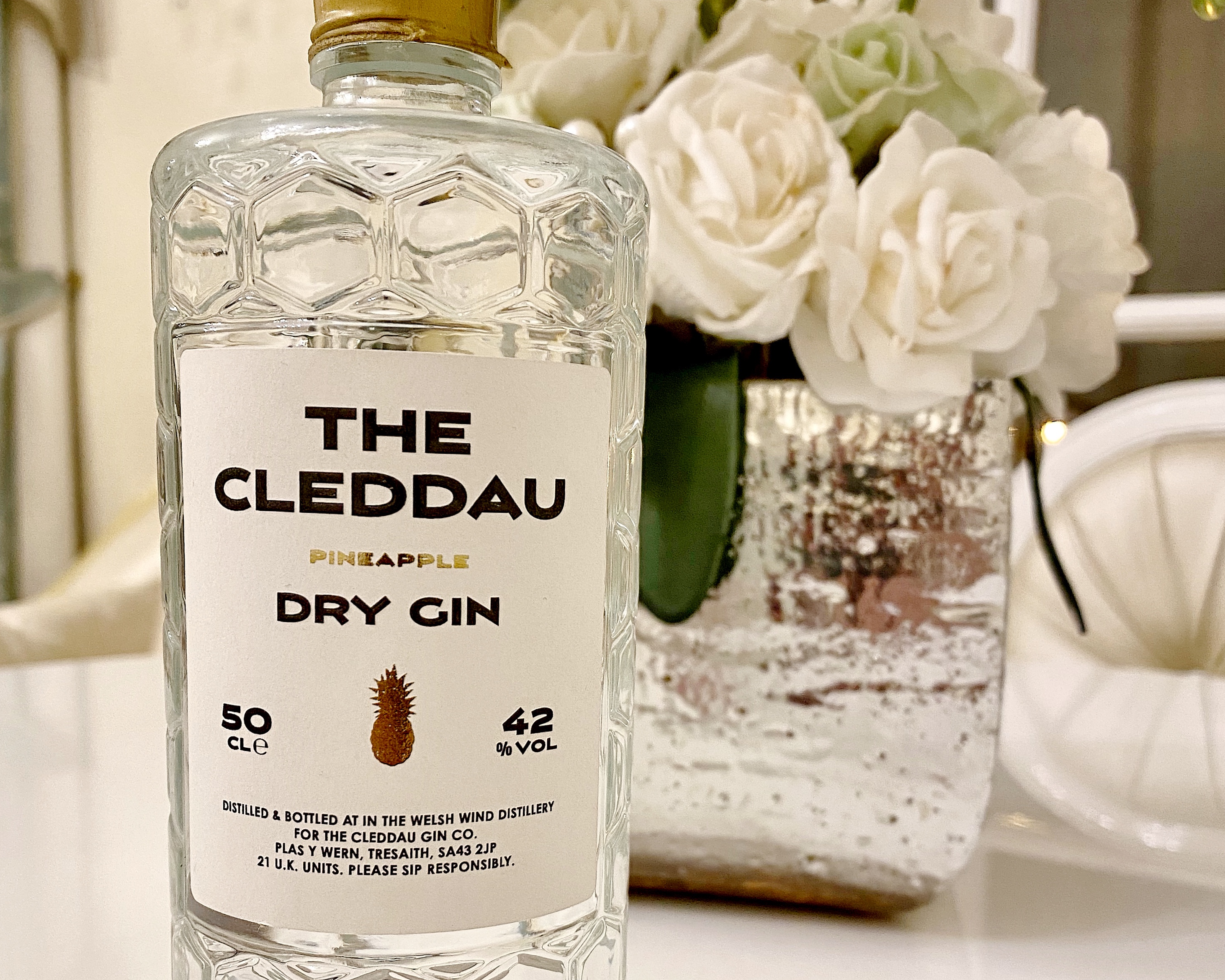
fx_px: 1233
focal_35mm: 34
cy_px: 644
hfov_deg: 52.8
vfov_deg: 42.8
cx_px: 613
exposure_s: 1/50
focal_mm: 4.25
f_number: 1.8
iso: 250
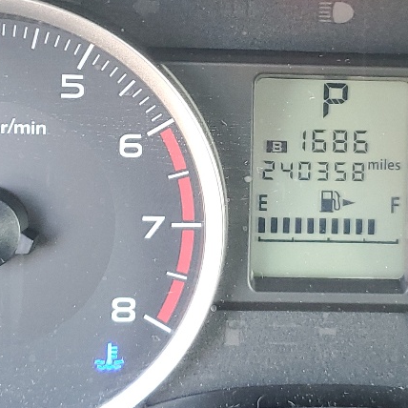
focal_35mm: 86
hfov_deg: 20.1
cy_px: 112
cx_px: 277
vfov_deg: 20.1
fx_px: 1147
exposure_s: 1/60.2
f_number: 1.5
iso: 147
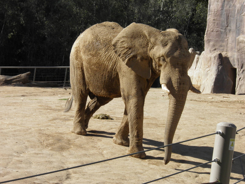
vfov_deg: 9.2
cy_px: 92
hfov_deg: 12.2
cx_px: 122
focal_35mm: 162
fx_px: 1147
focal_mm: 29.2
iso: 50
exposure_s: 1/200
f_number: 5.7
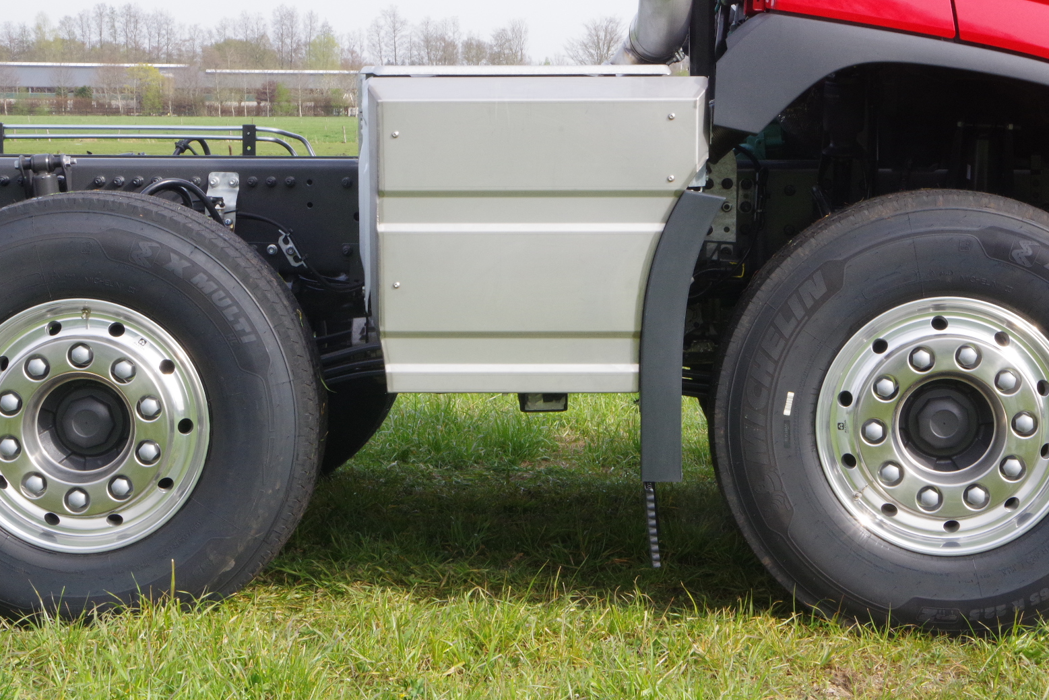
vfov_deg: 18.4
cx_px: 524
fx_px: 2156
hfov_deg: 27.3
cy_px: 301
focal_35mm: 74
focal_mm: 40
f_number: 22
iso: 800
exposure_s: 1/100
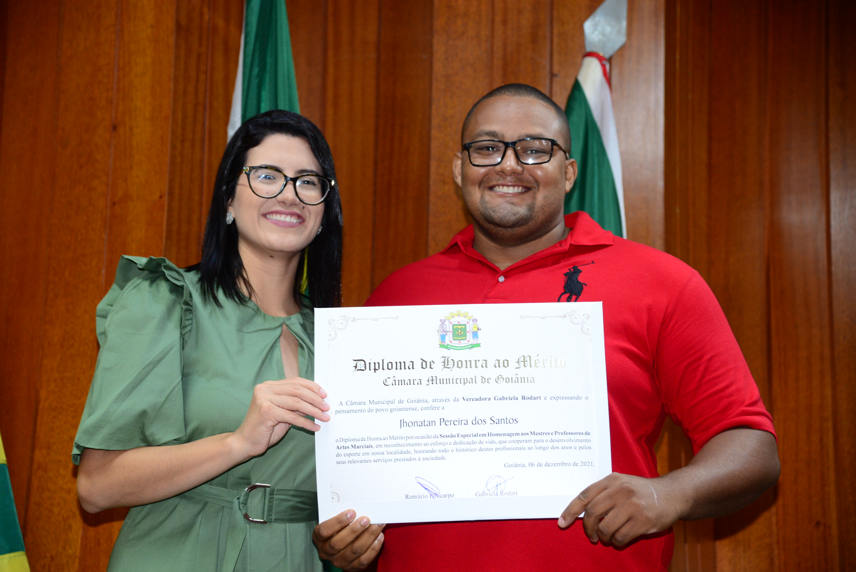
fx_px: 1784
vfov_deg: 18.2
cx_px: 428
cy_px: 286
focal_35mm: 75
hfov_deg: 27.0
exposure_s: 1/60
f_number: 4
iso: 1600
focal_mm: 75
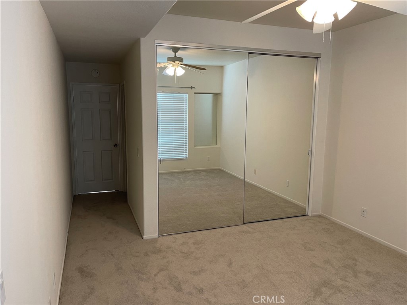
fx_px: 294
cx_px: 204
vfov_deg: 54.9
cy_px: 152
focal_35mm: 25
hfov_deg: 69.4
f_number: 1.6
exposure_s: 1/60
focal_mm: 5.1
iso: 160
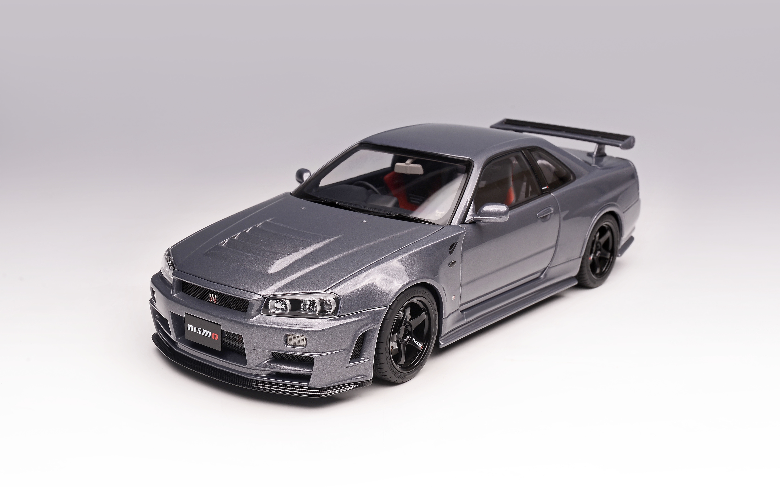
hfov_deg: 54.0
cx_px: 393
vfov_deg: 35.3
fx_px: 765
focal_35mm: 36
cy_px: 226
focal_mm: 35
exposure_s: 10
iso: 100
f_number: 16
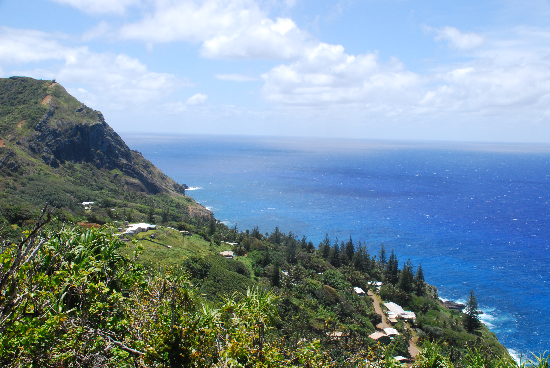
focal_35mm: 42
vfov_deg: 32.0
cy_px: 184
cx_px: 275
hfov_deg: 46.3
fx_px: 642
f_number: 13
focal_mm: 28
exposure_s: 1/640
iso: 800
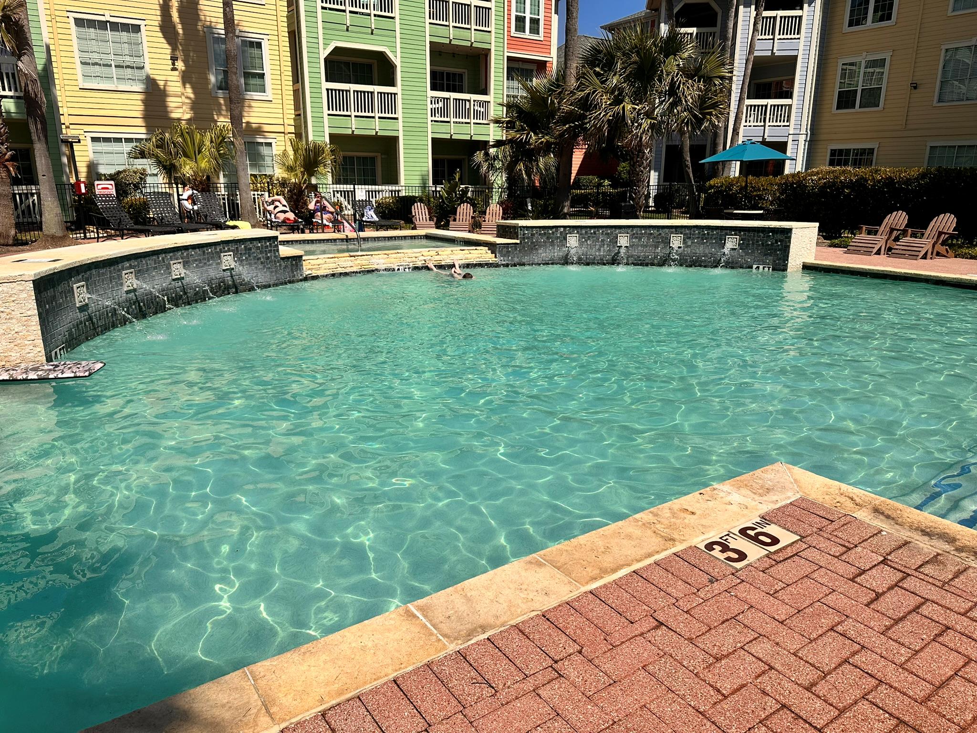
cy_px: 366
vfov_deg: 56.8
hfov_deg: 71.6
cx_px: 488
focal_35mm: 24
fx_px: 677
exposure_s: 1/9709
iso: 80
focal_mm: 6.86
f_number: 1.78
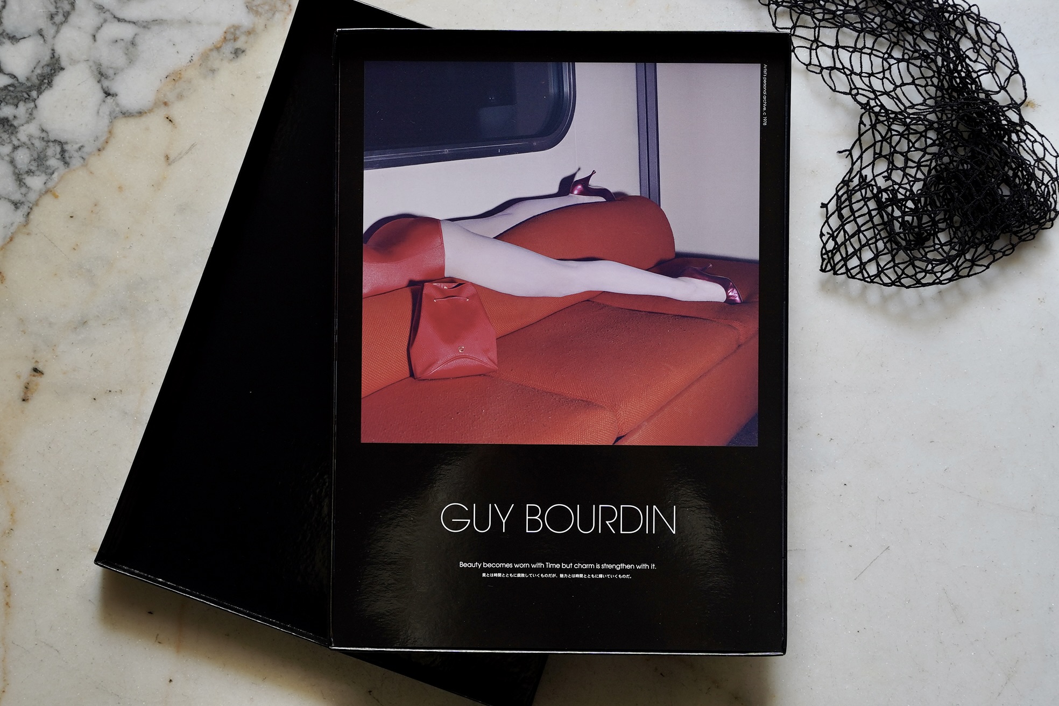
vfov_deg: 16.7
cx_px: 530
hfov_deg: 24.8
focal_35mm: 82
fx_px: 2412
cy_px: 353
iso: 250
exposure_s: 1/160
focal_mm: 54.7
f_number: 3.2
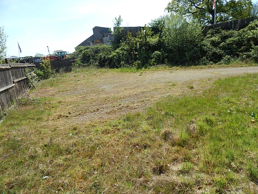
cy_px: 97
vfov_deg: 61.1
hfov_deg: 76.4
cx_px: 129
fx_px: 164
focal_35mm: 22
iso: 125
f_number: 3
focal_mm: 4
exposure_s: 1/1250
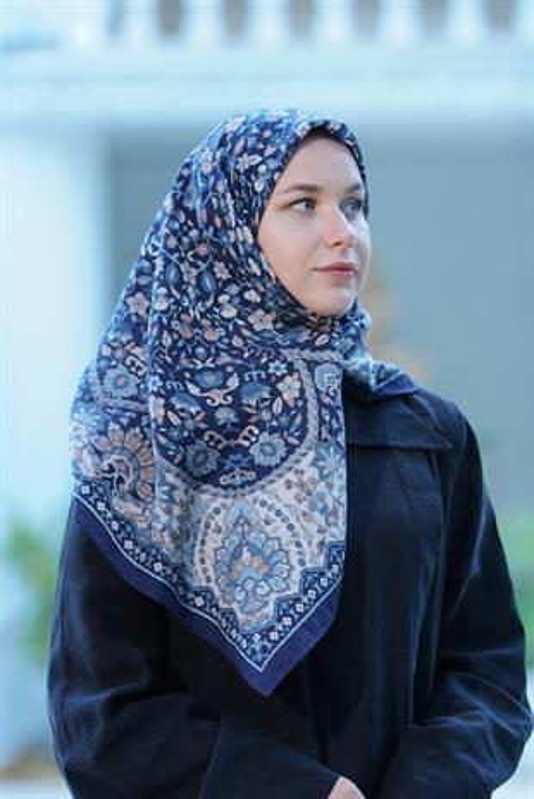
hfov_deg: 11.9
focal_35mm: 115
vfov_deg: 17.8
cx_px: 267
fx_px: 2555
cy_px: 400
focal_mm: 115
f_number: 3.2
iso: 640
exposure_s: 1/200
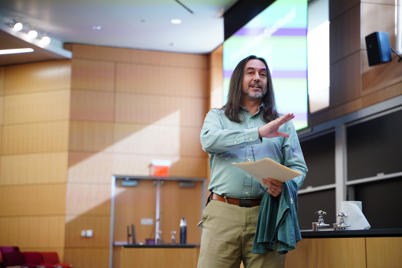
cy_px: 134
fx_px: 837
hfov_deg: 27.0
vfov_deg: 18.2
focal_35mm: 75
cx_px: 201
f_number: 2.8
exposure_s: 1/250
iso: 2500
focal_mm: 75
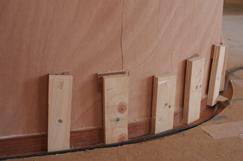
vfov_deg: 29.8
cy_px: 80
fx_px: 303
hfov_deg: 43.6
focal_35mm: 45
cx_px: 122
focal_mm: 30
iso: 400
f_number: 9
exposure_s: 1/13
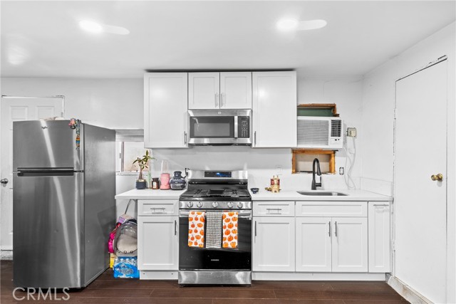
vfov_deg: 62.0
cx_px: 228
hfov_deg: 84.0
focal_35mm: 20
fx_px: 253
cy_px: 152
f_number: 9.5
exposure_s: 2
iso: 320
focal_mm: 20
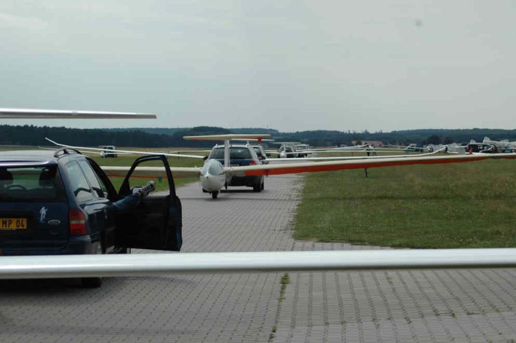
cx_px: 258
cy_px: 172
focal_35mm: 117
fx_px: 1676
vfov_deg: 11.7
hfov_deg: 17.5
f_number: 6.3
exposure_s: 1/1600
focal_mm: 78
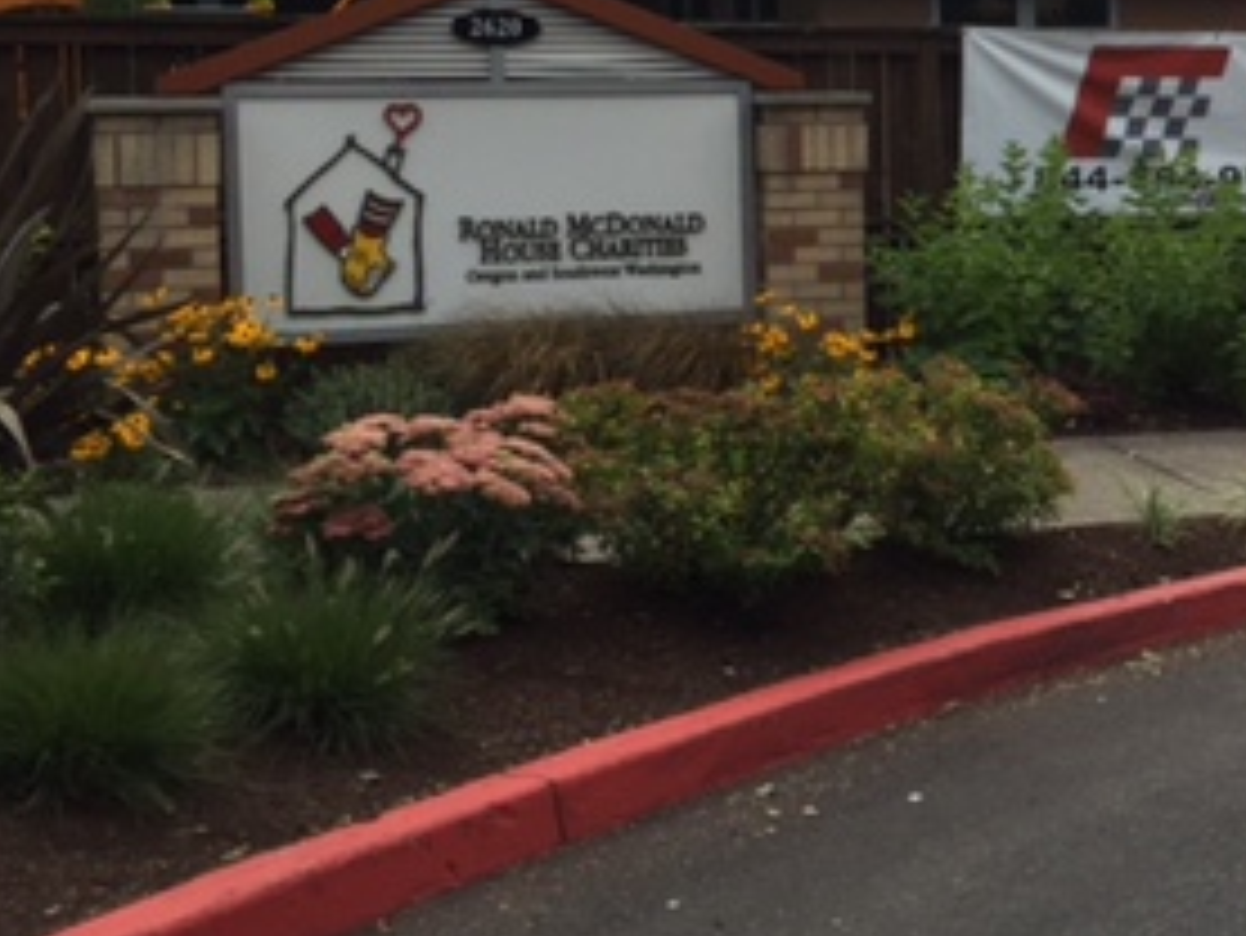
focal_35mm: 67
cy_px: 189
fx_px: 2413
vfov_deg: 21.7
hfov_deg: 27.0
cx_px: 1313
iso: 32
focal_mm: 4.15
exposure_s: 1/2639
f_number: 2.2
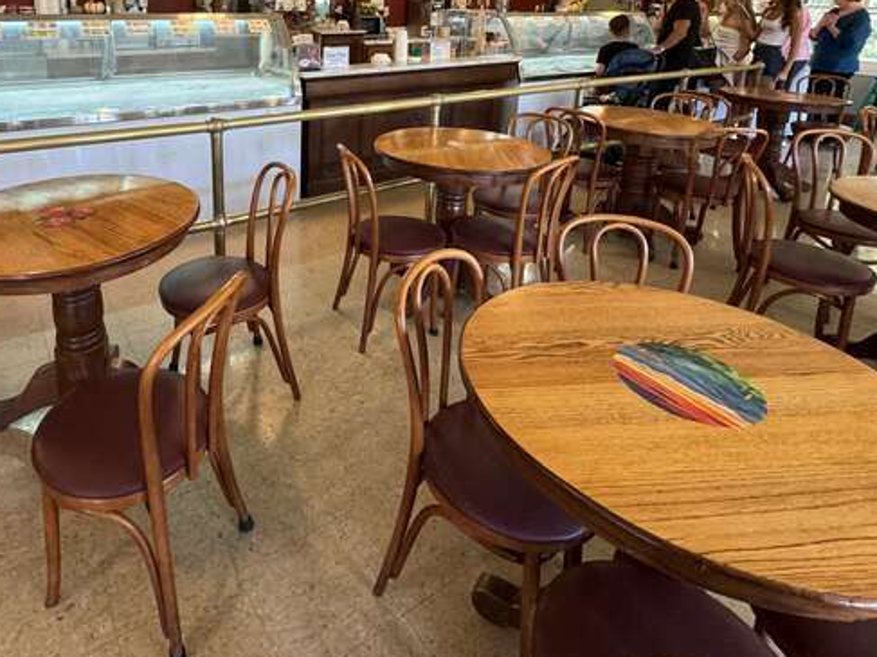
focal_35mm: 23
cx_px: 321
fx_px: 583
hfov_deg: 72.5
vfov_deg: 54.6
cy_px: 128
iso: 250
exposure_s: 1/60
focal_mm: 2.22
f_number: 2.2
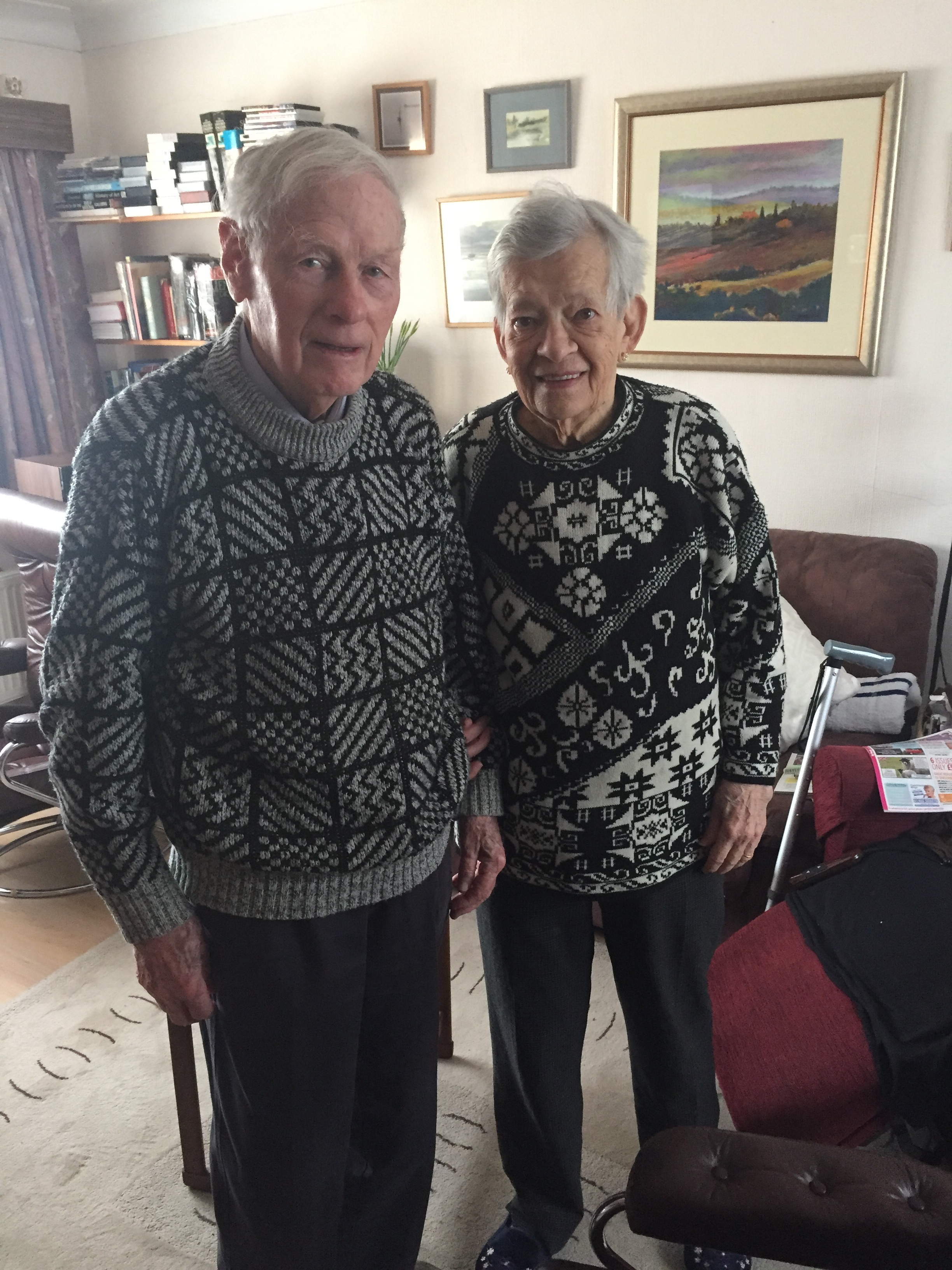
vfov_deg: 61.7
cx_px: 476
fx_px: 1063
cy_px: 635
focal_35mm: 29
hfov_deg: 48.2
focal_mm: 4.15
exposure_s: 1/33
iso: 250
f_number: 2.2
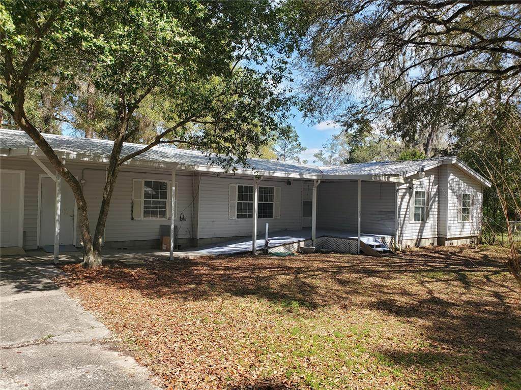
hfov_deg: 67.3
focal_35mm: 26
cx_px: 260
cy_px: 195
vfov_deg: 53.1
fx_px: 391
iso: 50
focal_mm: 4.3
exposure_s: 1/641
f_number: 2.4
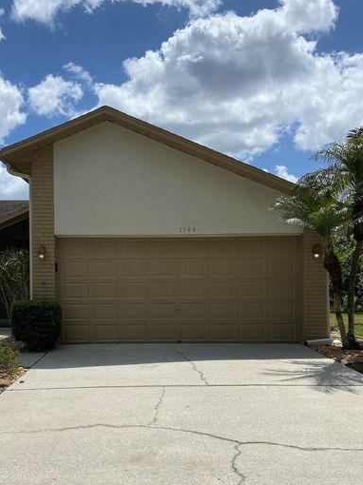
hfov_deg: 41.7
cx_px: 161
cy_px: 300
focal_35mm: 34
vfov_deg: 53.4
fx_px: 476
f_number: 1.8
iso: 32
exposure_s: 1/6061
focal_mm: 4.25
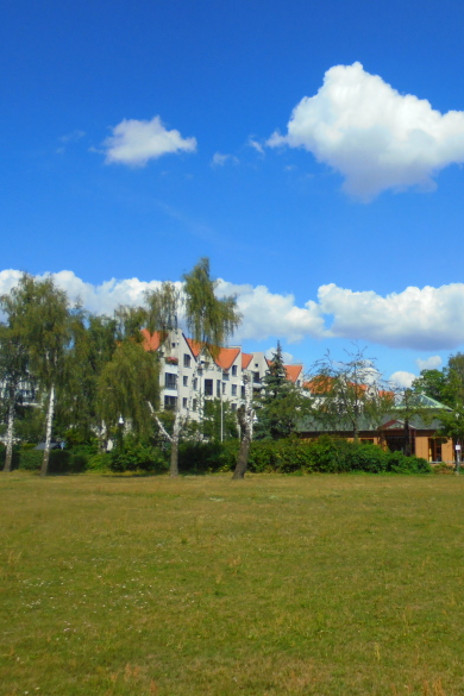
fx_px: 715
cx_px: 360
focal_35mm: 37
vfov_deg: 51.9
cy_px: 349
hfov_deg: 35.0
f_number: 11.5
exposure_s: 1/160
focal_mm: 4.6
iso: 100
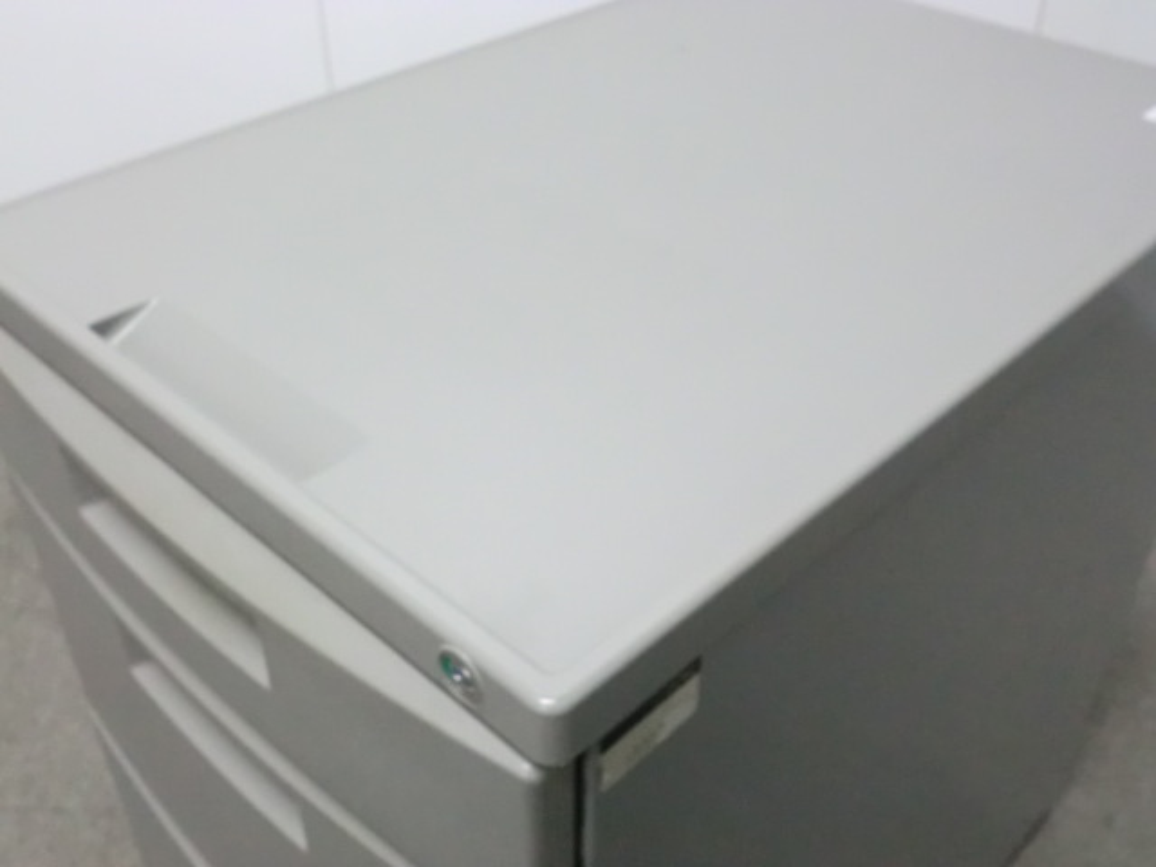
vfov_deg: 37.7
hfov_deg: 49.0
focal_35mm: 38
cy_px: 434
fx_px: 1269
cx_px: 578
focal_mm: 6.9
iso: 800
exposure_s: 1/40
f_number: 3.9
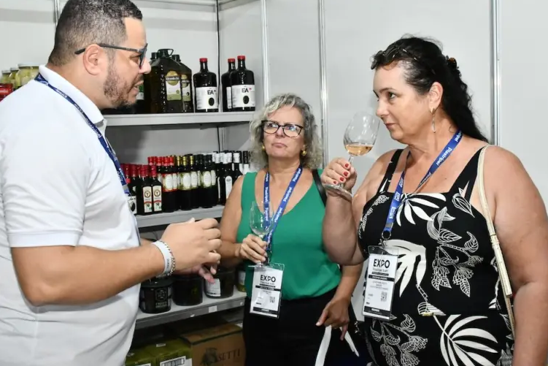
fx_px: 700
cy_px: 180
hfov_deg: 42.7
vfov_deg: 29.3
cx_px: 278
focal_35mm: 46
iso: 4000
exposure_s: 1/200
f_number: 9
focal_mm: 30
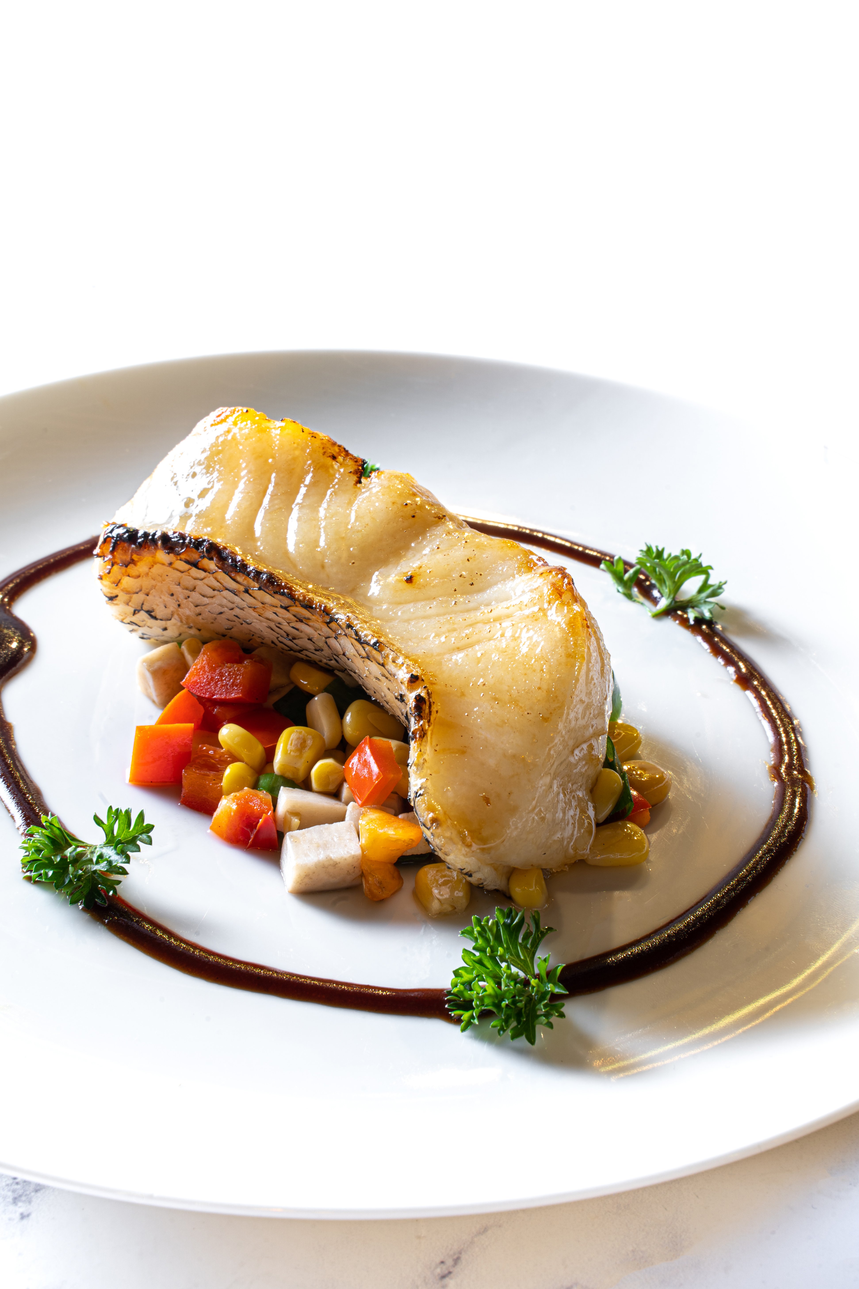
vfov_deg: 30.5
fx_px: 2362
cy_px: 644
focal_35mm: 66
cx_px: 430
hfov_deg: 20.6
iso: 50
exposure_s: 20
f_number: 22
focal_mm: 66
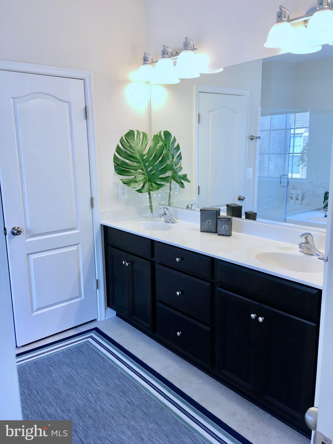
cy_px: 222
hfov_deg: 48.2
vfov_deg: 61.7
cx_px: 166
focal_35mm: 29
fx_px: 372
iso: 25
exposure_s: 1/40
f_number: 2.2
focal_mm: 4.15
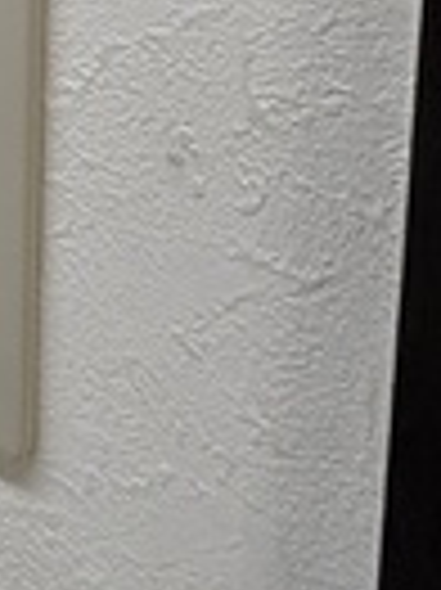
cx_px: -137
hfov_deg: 18.2
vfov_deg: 16.8
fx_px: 1276
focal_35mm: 75
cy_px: -685
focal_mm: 2.22
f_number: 2.2
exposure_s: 1/100
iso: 125
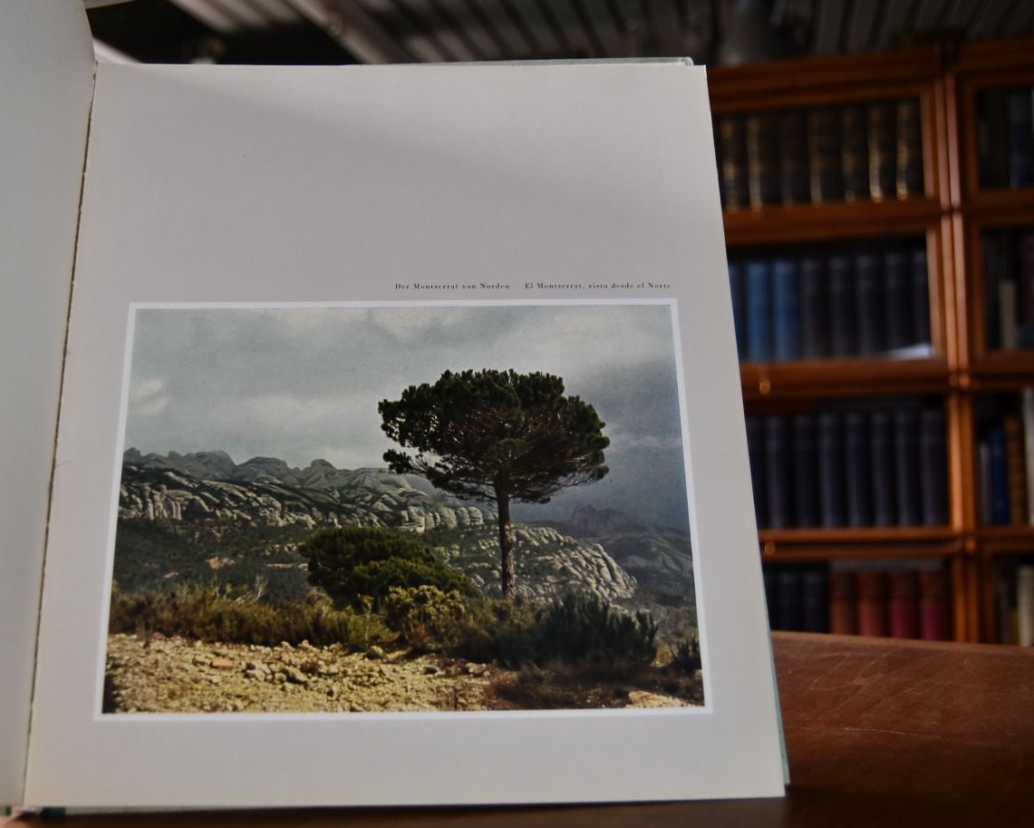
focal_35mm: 38
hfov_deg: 47.8
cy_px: 419
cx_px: 457
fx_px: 1163
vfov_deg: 39.2
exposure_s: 1/250
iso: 800
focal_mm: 22
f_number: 3.5
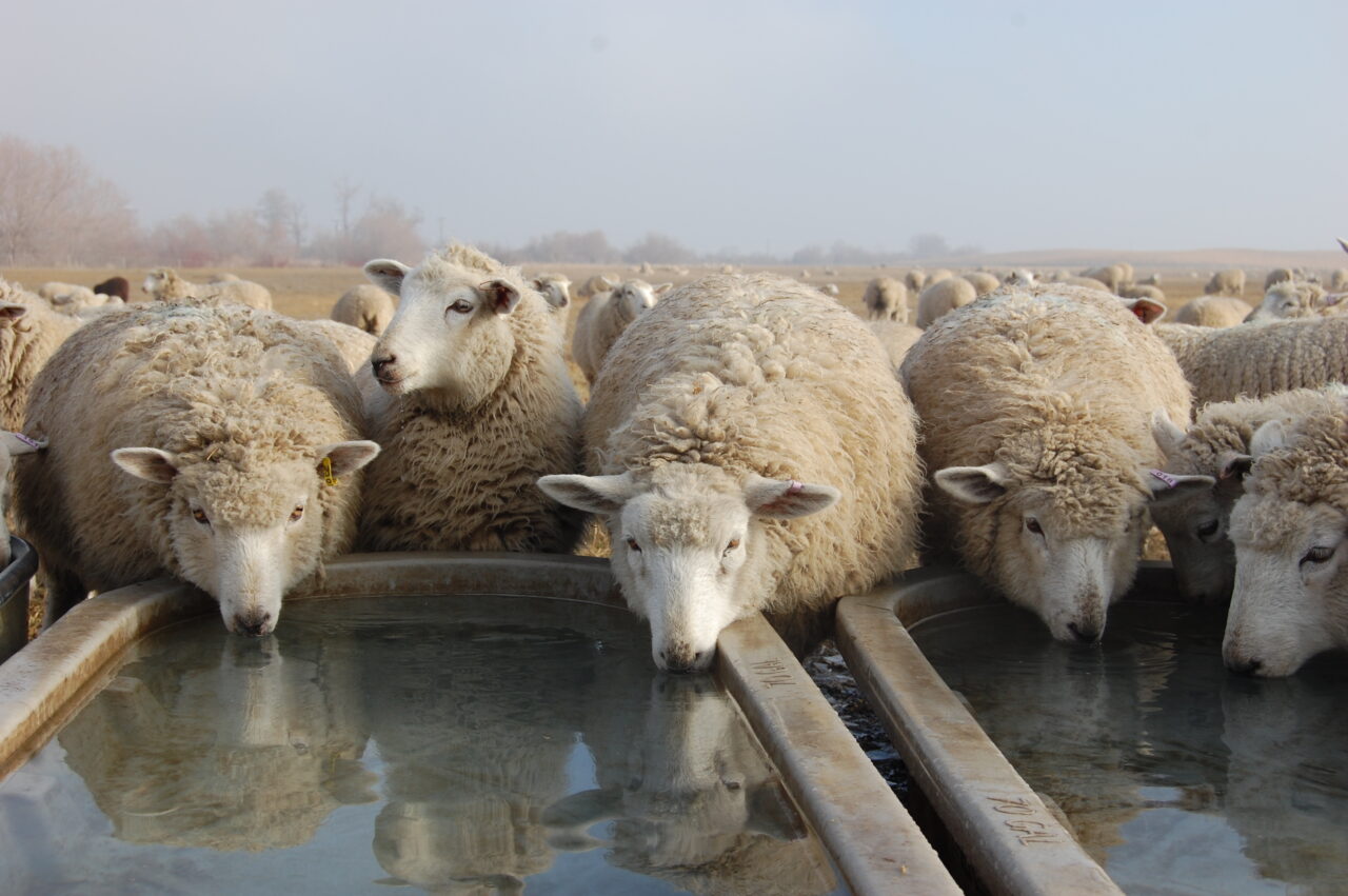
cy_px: 448
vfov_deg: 26.4
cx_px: 674
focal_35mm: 51
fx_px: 1908
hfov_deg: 38.9
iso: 200
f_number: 8
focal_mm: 34
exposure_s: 1/250
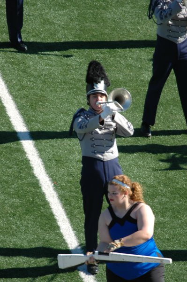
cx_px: 94
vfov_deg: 3.4
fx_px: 4683
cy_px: 141
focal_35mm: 600
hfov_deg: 2.3
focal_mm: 400
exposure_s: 1/500
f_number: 5.6
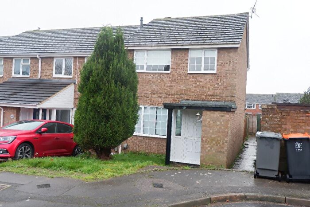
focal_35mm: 32
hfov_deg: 58.7
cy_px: 104
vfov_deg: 41.1
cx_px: 155
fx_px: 276
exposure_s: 1/200
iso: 400
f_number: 4
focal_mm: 21.1
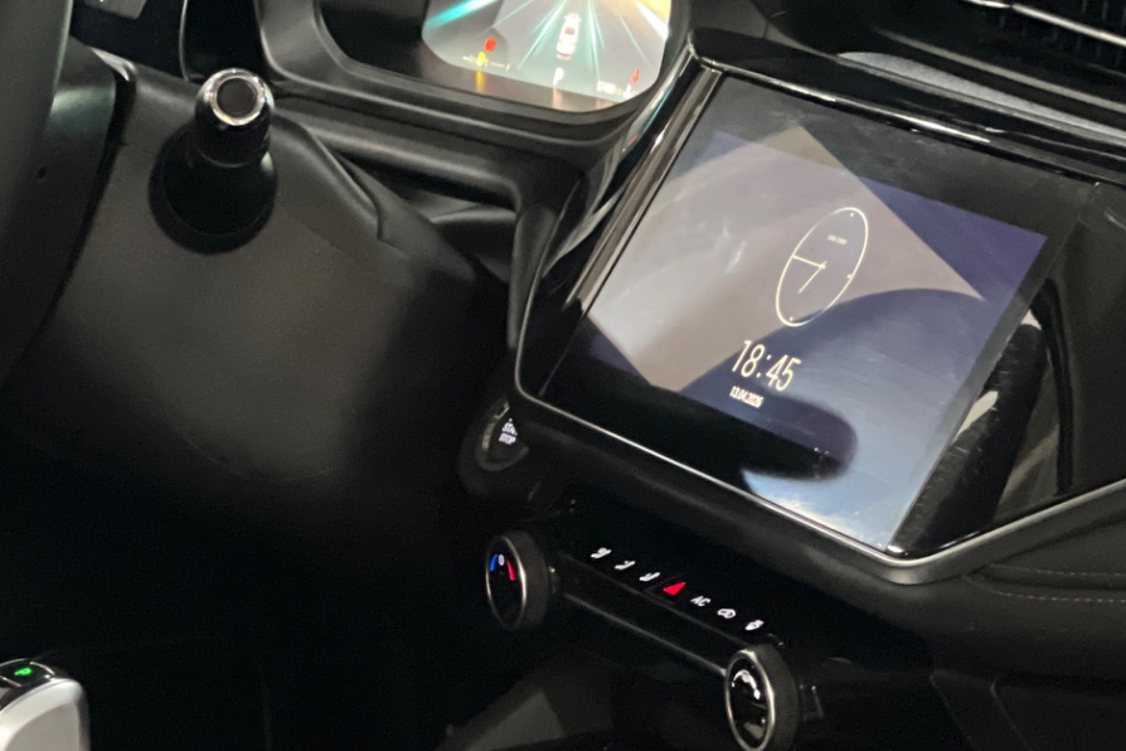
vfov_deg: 8.0
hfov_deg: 11.9
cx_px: 484
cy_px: 329
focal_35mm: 172
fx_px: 5379
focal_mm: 9
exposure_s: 1/15
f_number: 2.8
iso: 1000
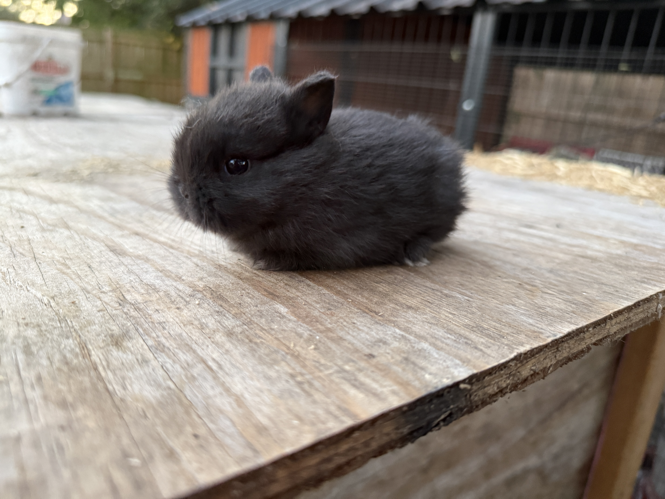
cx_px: 332
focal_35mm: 24
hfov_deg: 71.6
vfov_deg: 56.8
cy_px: 250
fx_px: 461
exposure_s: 1/60
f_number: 1.78
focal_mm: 6.76
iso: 400
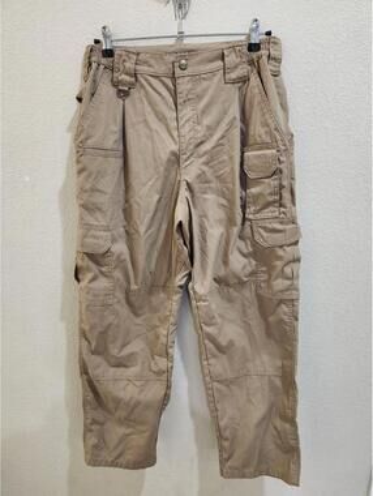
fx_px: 330
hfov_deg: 59.0
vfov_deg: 73.9
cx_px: 186
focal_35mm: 23
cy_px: 248
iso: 800
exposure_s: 1/120
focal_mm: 5.4
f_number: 1.8
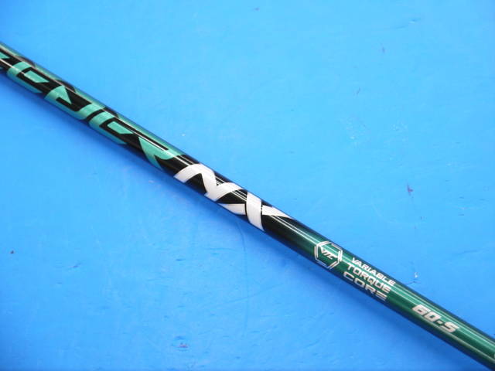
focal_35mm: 84
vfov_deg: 17.6
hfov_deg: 23.3
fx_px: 1201
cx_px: 248
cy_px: 186
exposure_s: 1/80
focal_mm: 42
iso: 640
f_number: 5.6
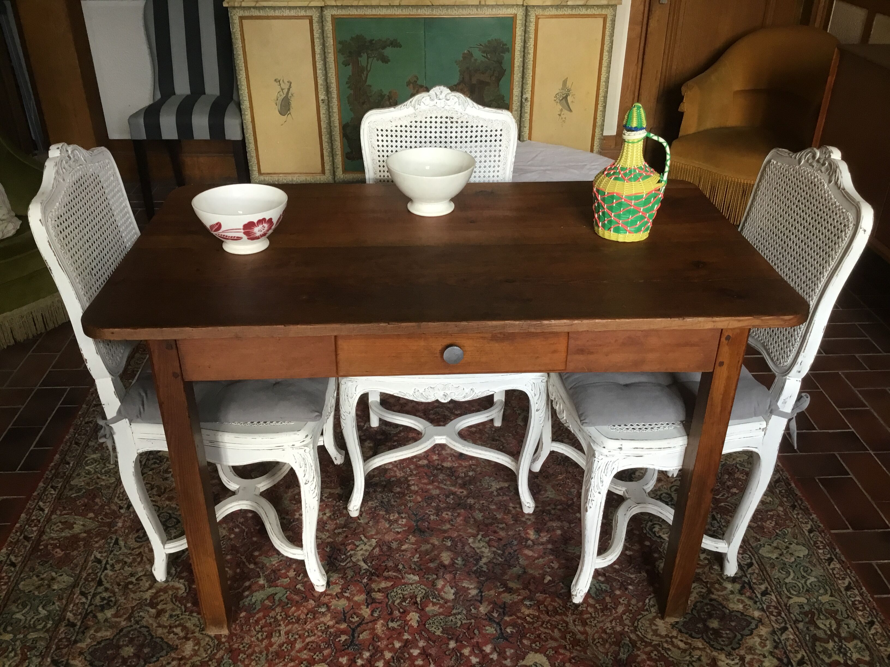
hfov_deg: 58.4
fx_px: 797
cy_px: 334
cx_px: 445
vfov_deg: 45.4
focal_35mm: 31
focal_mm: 3.3
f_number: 2.4
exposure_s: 1/33
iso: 100
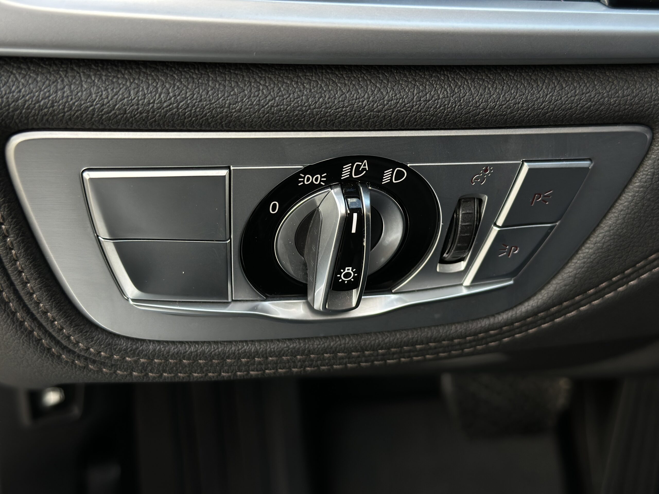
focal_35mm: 48
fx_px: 914
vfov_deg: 30.3
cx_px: 330
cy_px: 247
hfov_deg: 39.7
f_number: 1.78
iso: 80
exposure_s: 1/198
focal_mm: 6.86
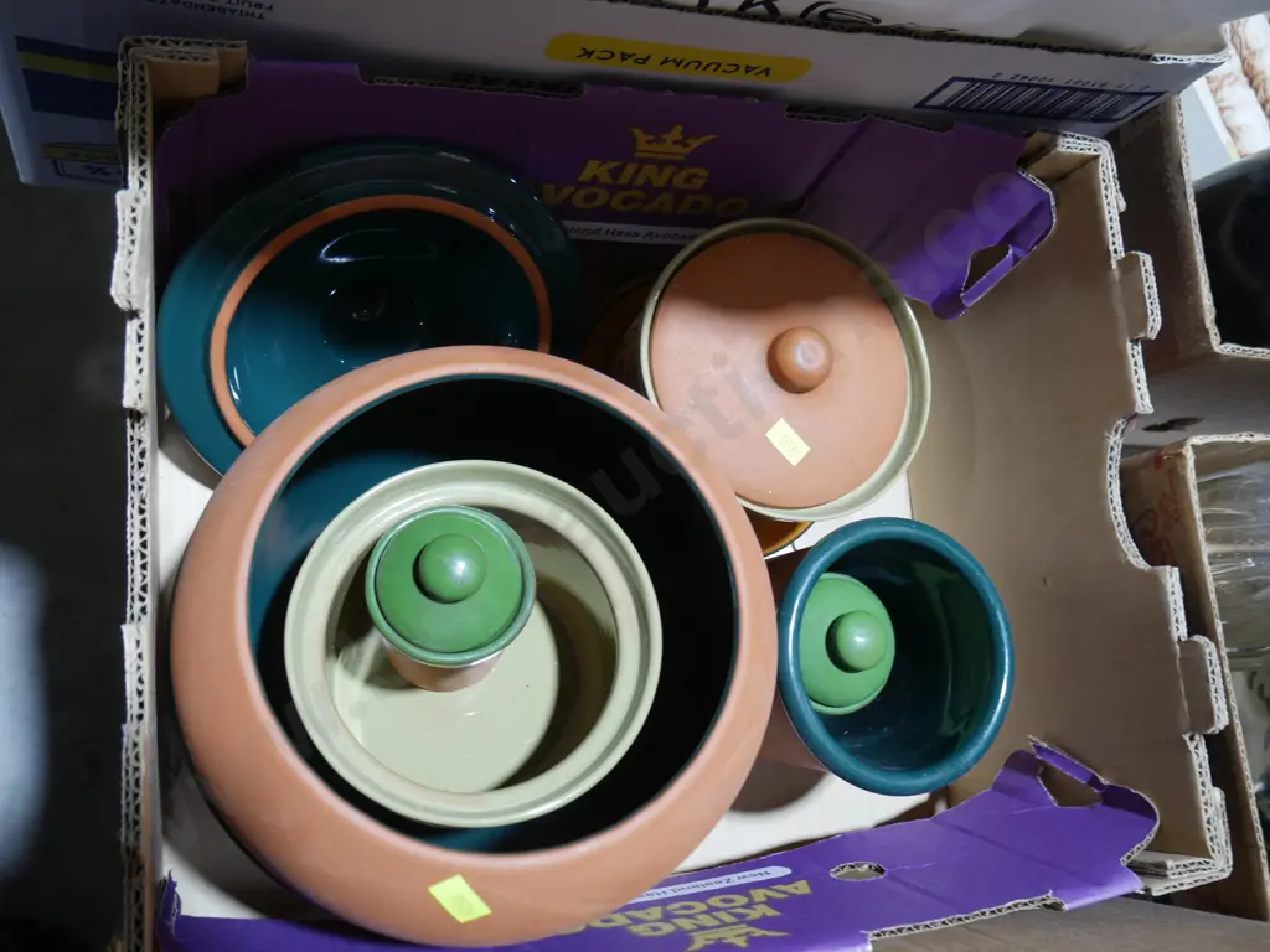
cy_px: 476
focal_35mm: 32
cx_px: 635
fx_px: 1174
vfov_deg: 44.2
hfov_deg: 56.8
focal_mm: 16
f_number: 3.6
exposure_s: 1/60
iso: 400
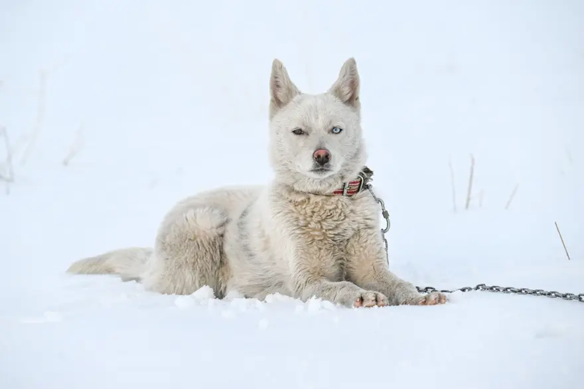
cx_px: 292
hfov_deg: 9.4
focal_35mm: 220
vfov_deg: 6.2
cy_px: 194
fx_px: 3567
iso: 800
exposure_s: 1/800
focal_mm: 220
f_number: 6.3
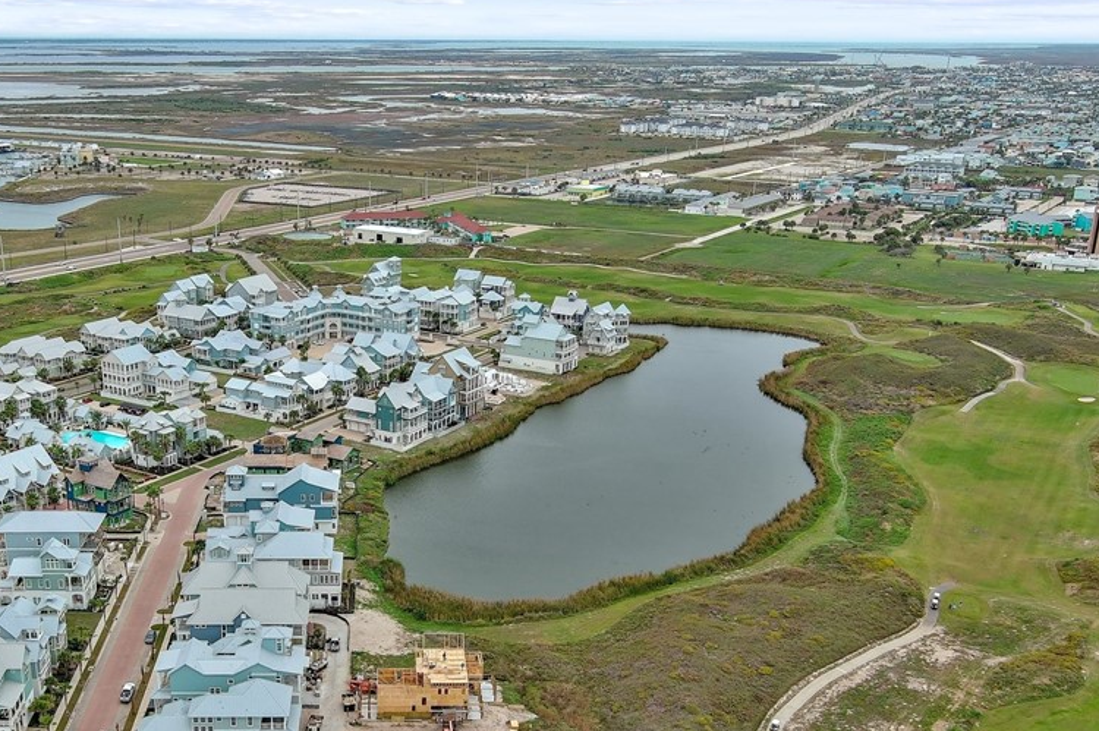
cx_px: 400
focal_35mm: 42
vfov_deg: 31.5
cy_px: 512
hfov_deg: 46.0
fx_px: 1281
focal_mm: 10.57
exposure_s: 1/690
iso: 100
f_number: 2.8
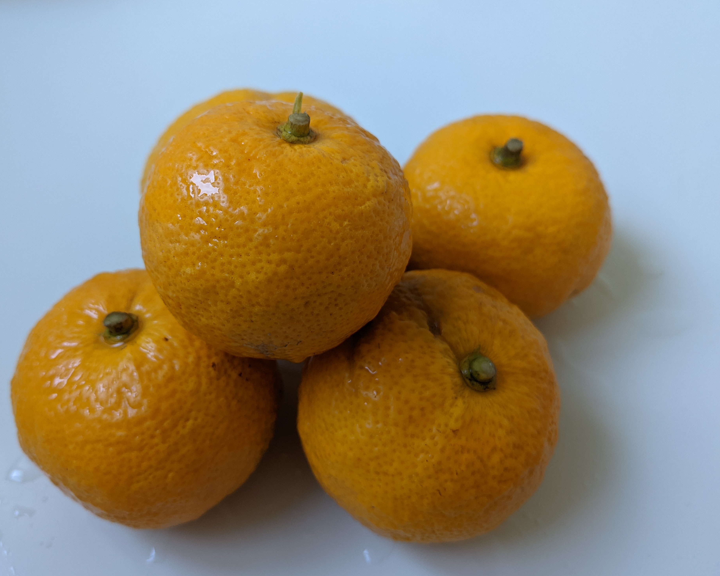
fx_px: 618
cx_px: 335
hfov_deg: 60.4
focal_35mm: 29
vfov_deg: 50.0
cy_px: 287
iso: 94
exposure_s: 1/23.8
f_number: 1.73
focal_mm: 4.38
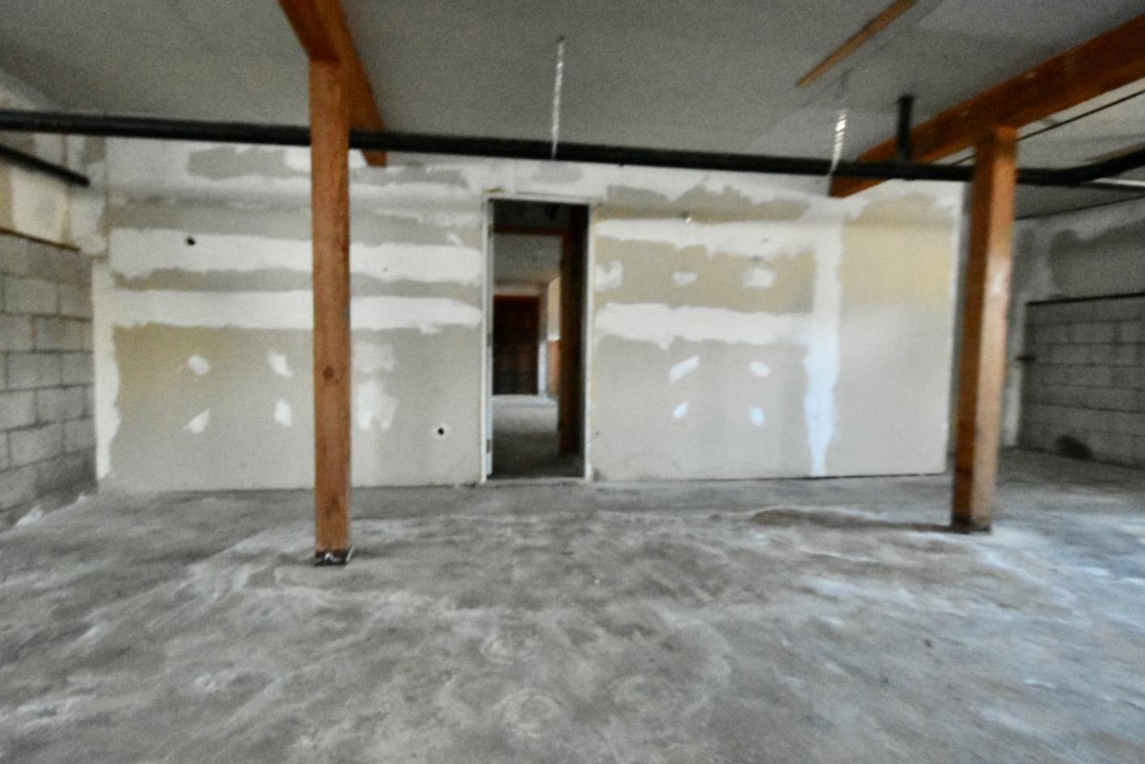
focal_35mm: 15
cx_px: 572
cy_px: 382
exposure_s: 1/125
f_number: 3.5
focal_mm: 10
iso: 9000
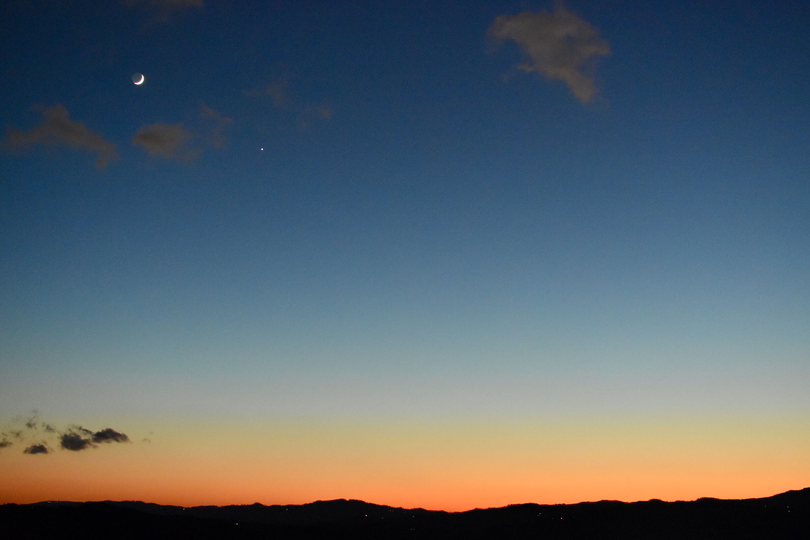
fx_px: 1181
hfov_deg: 37.9
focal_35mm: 52
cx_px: 405
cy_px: 270
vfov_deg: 25.8
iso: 4000
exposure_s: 1/60
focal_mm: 35
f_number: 2.8
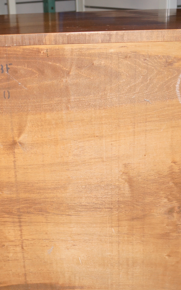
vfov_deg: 29.8
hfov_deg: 19.1
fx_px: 537
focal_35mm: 68
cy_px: 207
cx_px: 67
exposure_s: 1/60
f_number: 3.5
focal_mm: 20
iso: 320
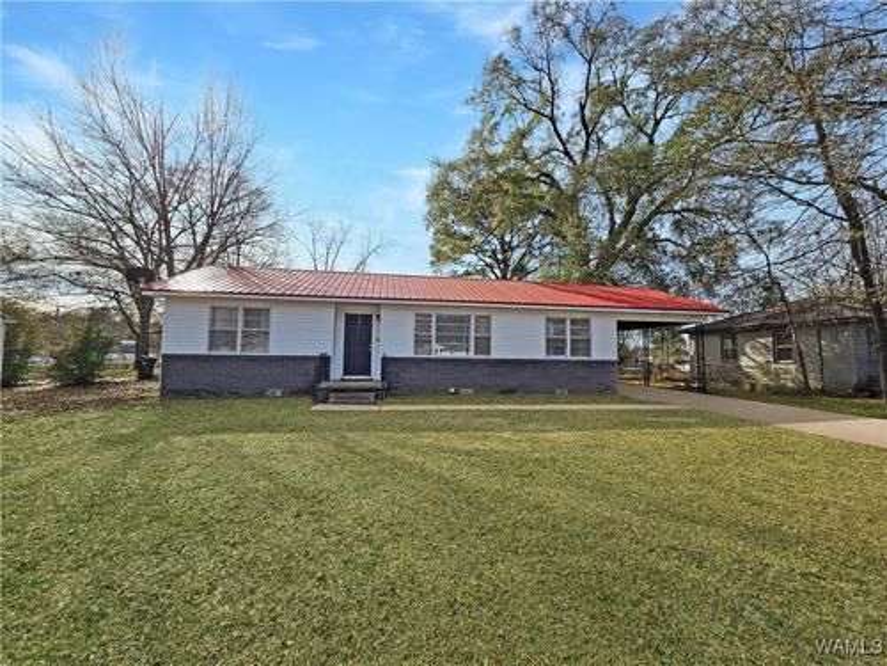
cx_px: 444
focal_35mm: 13
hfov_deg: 106.2
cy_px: 333
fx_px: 333
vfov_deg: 89.9
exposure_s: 1/3687
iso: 50
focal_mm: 2.2
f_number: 2.2
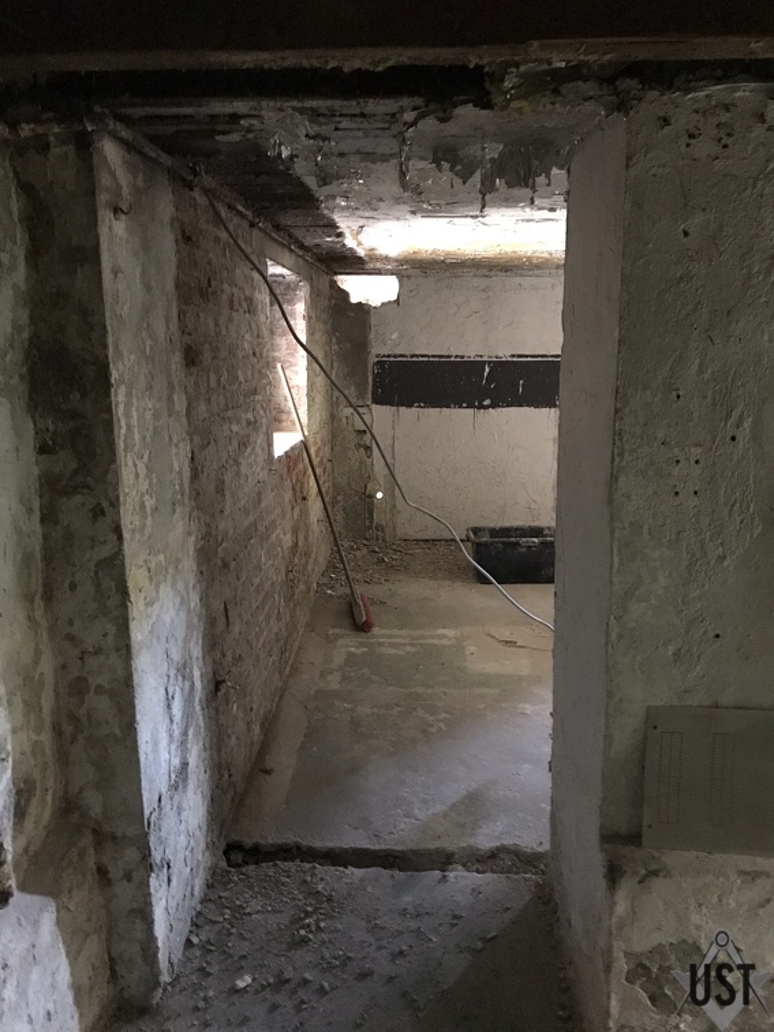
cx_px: 387
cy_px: 516
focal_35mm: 28
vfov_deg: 63.4
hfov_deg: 49.7
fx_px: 835
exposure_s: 1/4
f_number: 1.8
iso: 250
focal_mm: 3.99
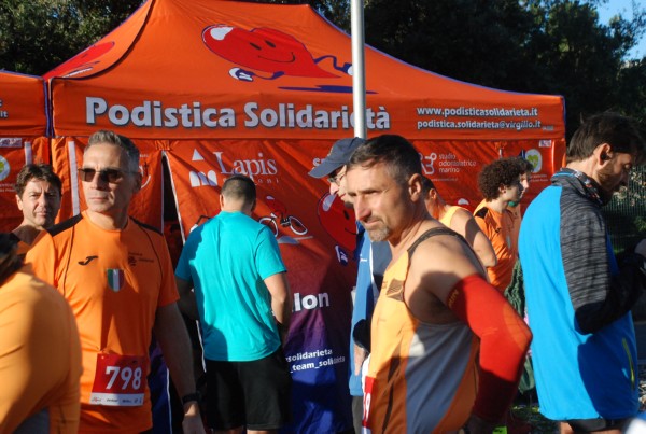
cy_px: 217
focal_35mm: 66
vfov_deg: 20.7
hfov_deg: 30.4
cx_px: 323
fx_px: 1187
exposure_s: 1/1600
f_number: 6.3
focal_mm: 44
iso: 1000
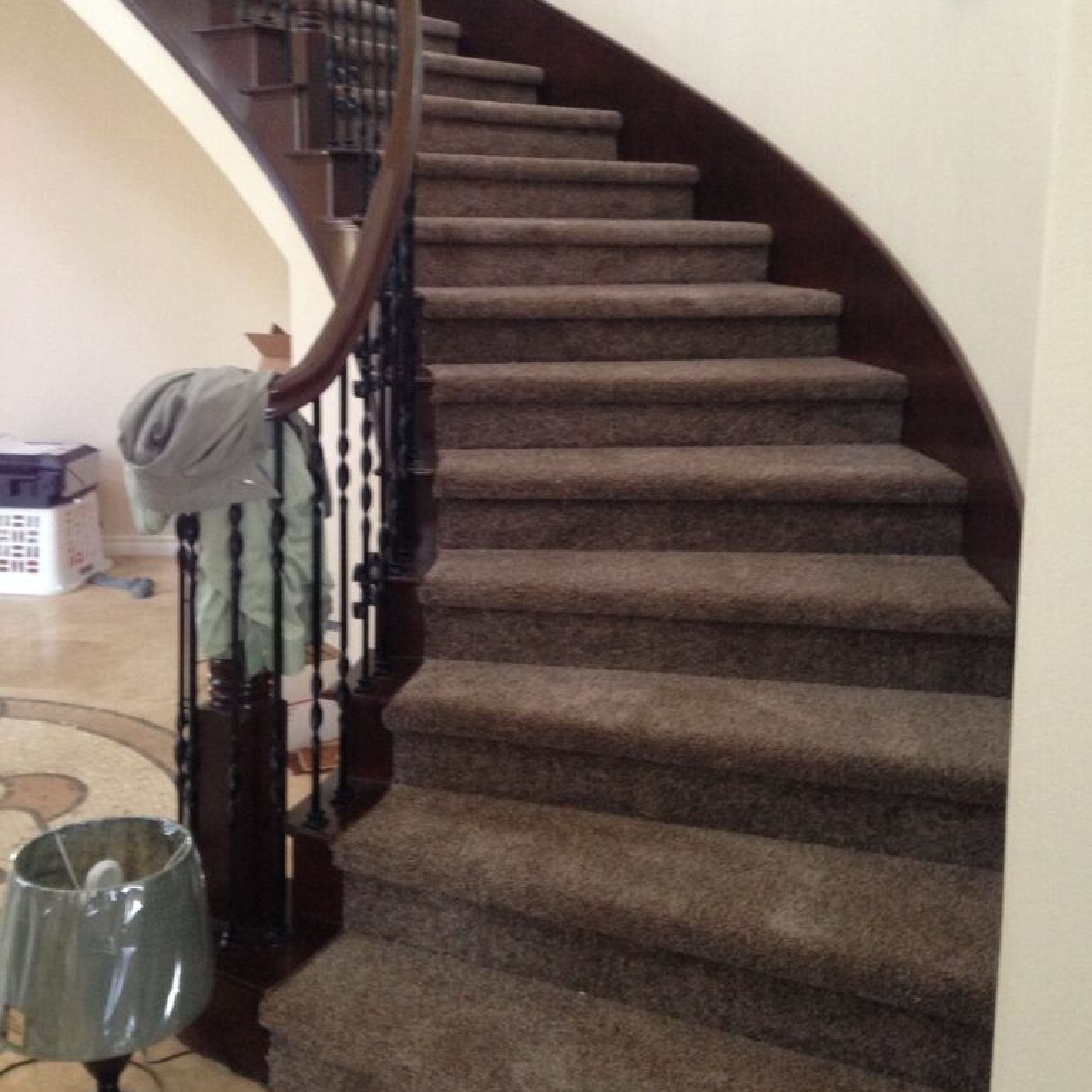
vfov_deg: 42.5
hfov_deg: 42.8
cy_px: 401
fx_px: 1392
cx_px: 546
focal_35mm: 39
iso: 320
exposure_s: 1/20
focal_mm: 4.12
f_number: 2.4
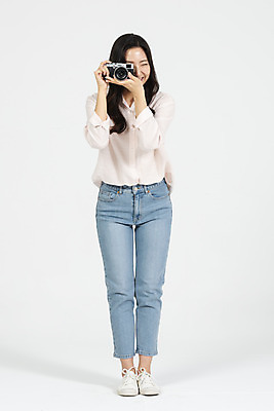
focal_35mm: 100
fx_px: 1141
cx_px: 137
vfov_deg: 20.4
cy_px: 206
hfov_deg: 13.7
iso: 100
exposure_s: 1/125
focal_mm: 100
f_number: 13
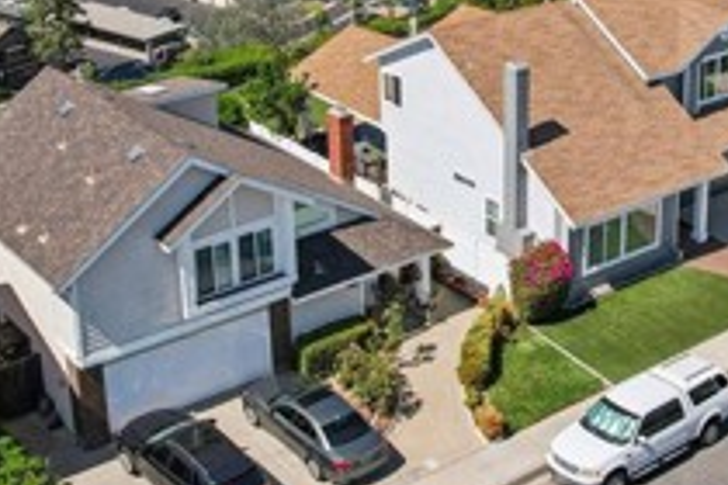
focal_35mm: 67
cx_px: 544
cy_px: 111
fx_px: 1355
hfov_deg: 29.6
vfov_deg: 20.1
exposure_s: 1/2500
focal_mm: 8.4
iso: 130
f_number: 2.8
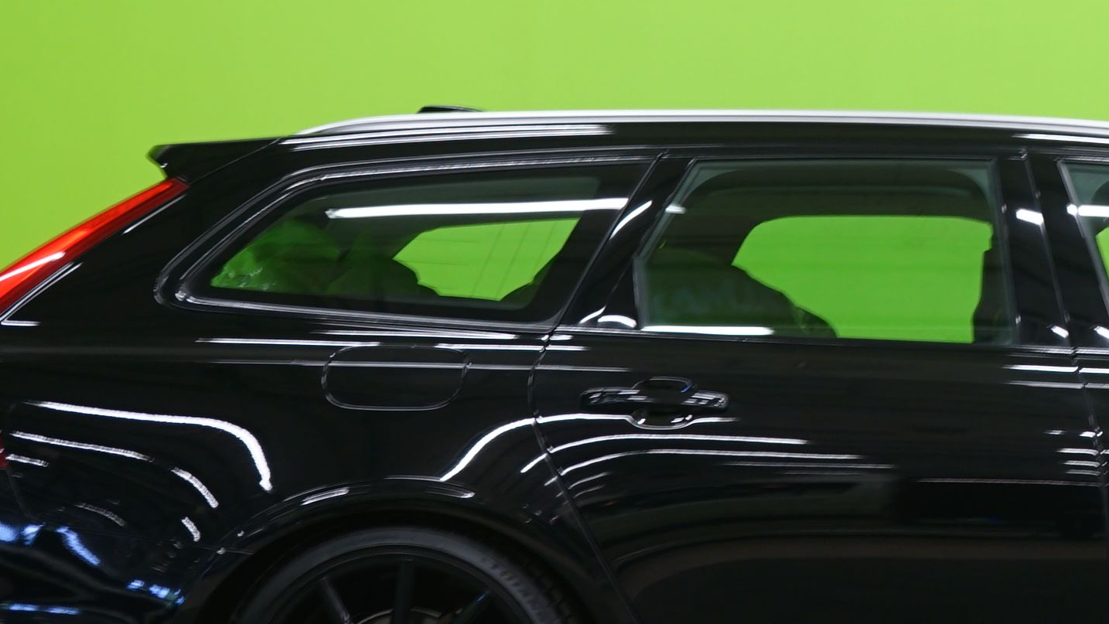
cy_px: 222
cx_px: 1170
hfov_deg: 18.0
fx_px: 3382
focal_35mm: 115
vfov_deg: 10.5
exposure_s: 1/8
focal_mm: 40
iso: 400
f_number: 4.5
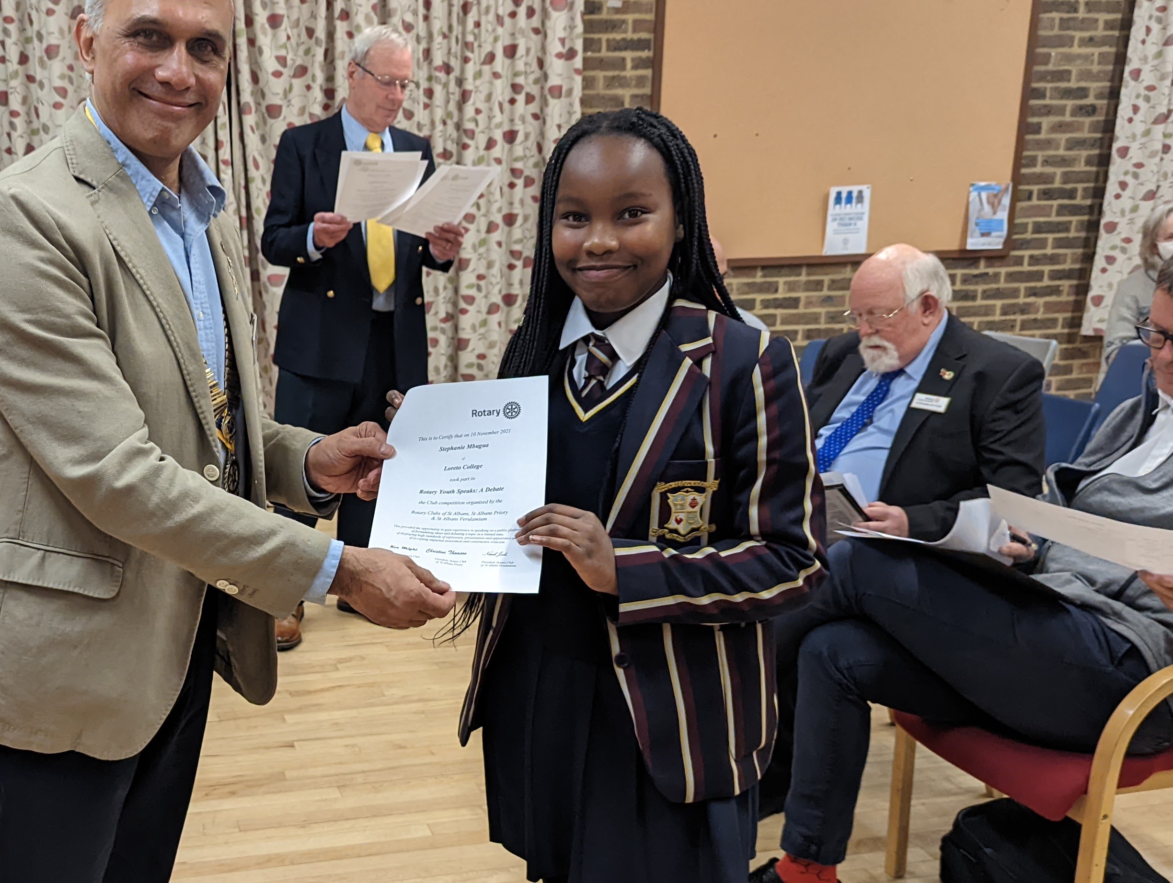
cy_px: 553
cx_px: 349
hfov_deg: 45.7
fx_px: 1357
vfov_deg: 35.8
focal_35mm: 40
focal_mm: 6.81
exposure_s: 1/100
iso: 823
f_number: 1.85
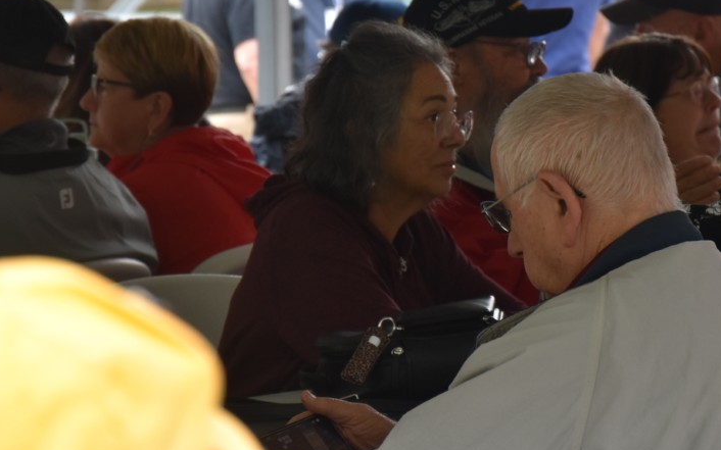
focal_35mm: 262
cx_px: 473
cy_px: 184
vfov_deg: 5.0
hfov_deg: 8.0
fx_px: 5144
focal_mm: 105
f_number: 5.6
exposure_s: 1/250
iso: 500
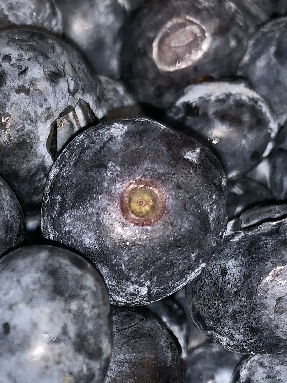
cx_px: -15
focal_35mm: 71
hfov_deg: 19.9
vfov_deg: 25.5
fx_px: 785
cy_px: 417
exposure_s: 1/21
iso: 25
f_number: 1.8
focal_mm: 4.25
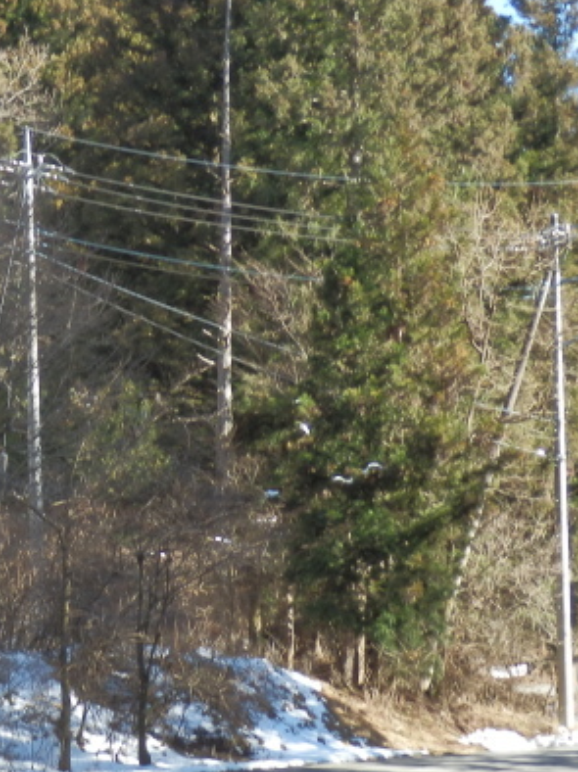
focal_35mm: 101
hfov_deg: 14.4
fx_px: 2251
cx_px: -22
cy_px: 437
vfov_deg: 19.5
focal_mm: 9.8
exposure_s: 1/100
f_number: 4.1
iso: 80
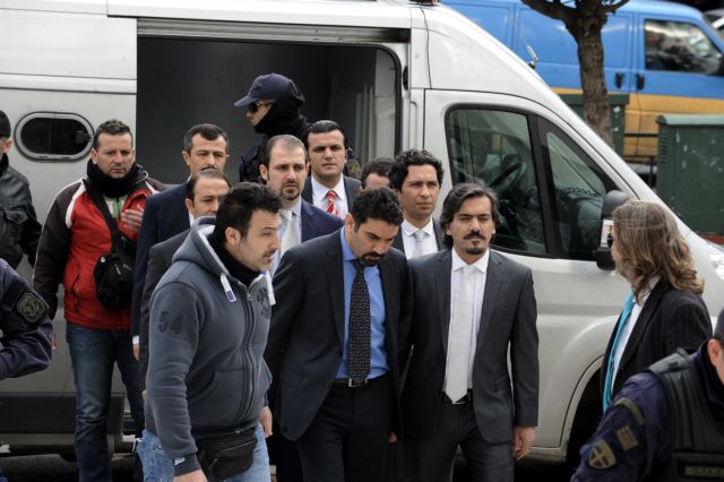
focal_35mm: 170
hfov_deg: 12.1
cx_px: 362
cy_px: 241
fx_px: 3417
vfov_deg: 8.1
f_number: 11
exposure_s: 1/250
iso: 640
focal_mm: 170
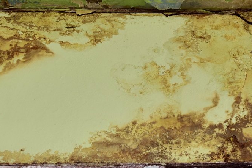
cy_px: 35
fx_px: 667
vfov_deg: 14.3
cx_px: 240
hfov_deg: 20.8
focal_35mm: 95
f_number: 5
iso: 200
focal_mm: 25
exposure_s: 1/30
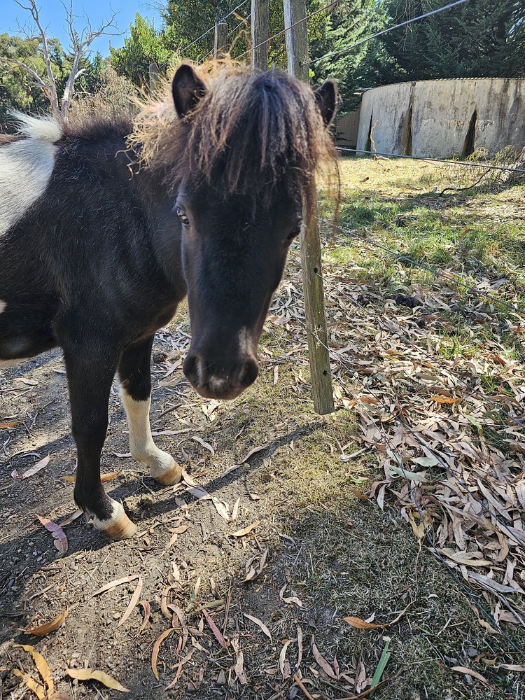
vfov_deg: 73.9
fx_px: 465
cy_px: 350
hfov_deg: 58.9
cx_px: 262
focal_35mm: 23
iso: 12
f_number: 1.7
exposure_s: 1/114
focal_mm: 6.3
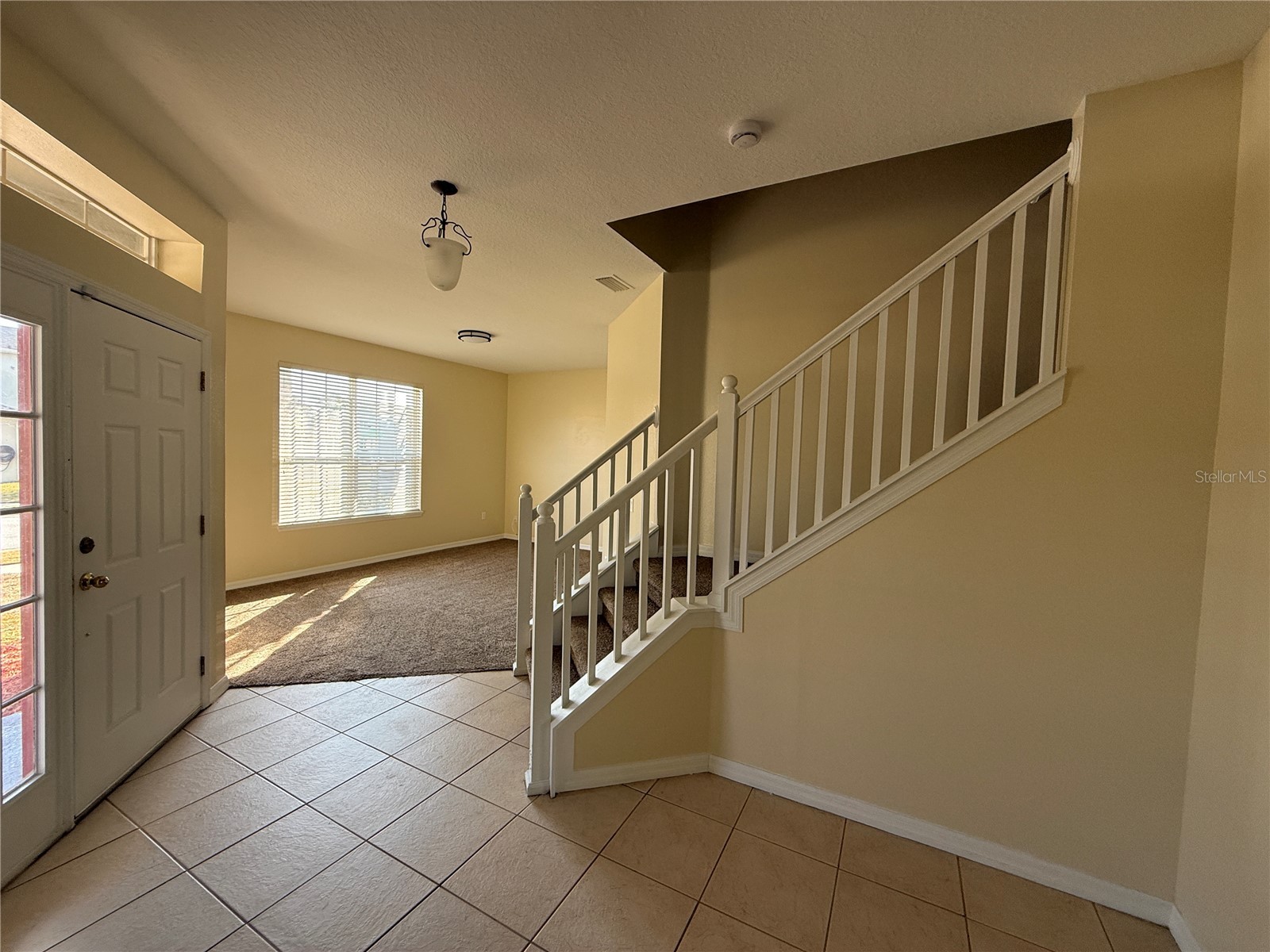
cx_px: 635
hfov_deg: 102.1
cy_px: 476
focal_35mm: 14
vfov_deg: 85.7
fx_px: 514
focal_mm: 2.22
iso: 100
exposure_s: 1/99
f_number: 2.2
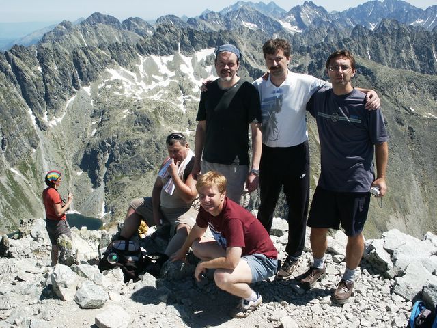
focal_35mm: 35
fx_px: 442
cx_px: 218
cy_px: 164
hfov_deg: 52.6
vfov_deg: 40.7
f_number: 6.7
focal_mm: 7.18
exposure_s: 1/250
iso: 64
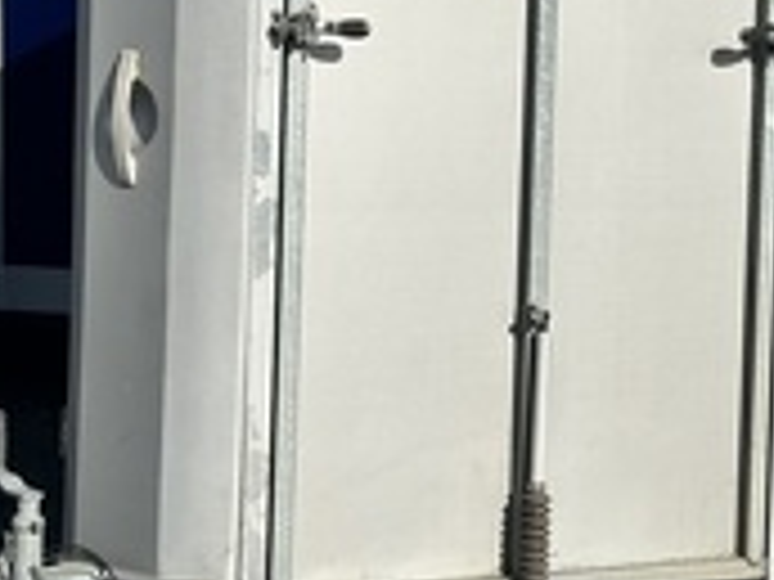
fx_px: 2996
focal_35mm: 134
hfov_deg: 14.6
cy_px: 94
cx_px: 634
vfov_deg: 11.0
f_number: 1.78
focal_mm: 6.86
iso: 64
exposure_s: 1/5882
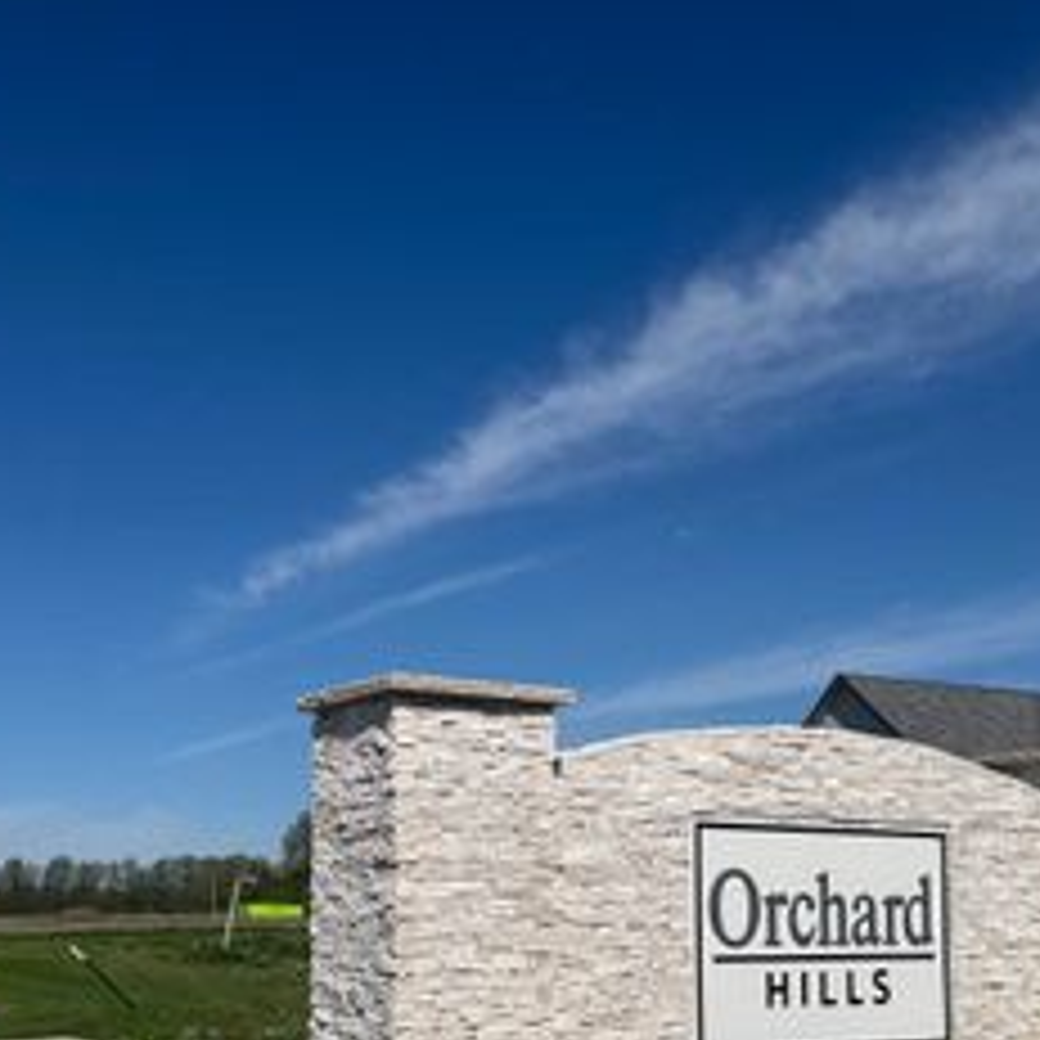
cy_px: 768
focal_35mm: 46
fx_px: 1564
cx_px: 558
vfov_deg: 36.0
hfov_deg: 36.8
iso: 80
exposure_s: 1/12346
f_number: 1.78
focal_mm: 6.76
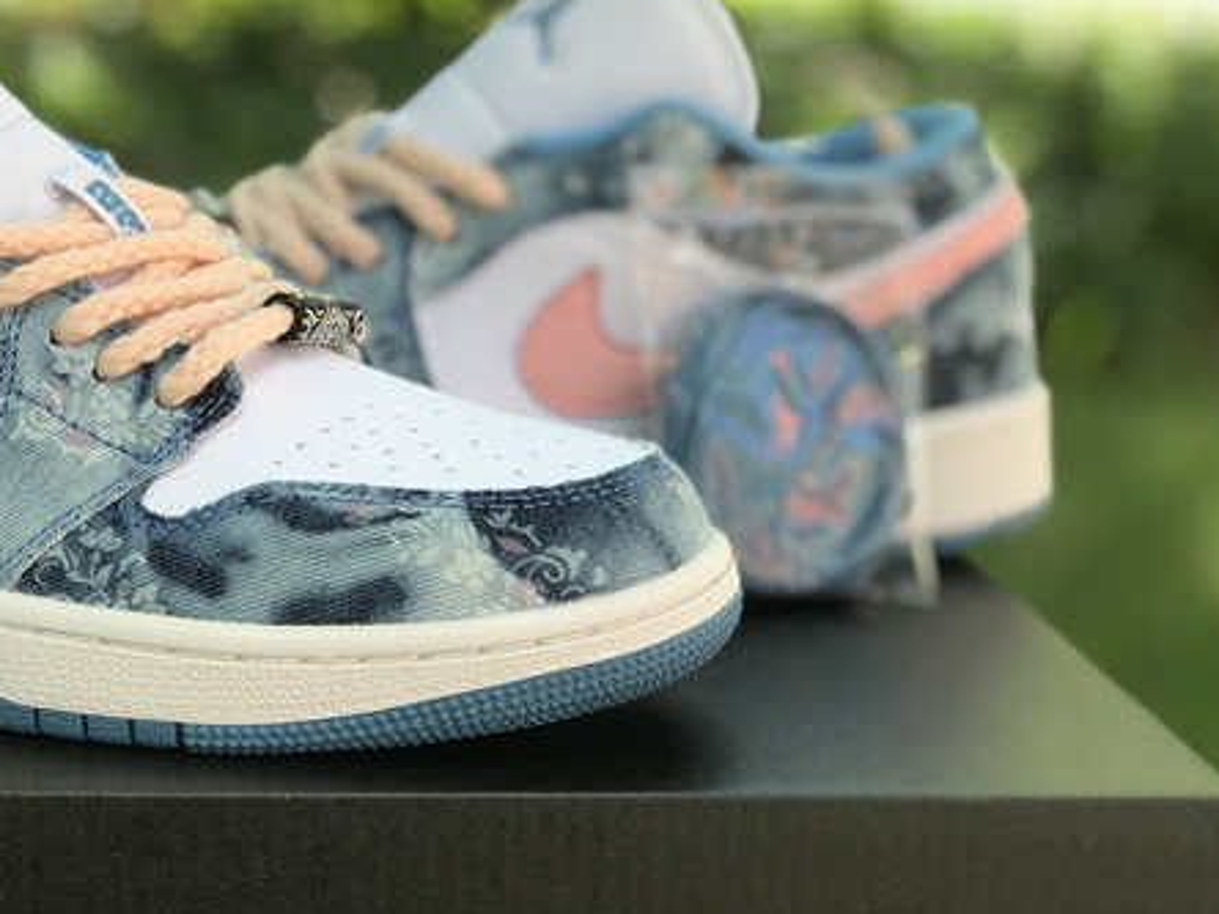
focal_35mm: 95
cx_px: 247
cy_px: 344
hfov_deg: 20.4
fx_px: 3345
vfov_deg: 15.5
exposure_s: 1/100
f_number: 2.8
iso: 32
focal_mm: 6.6
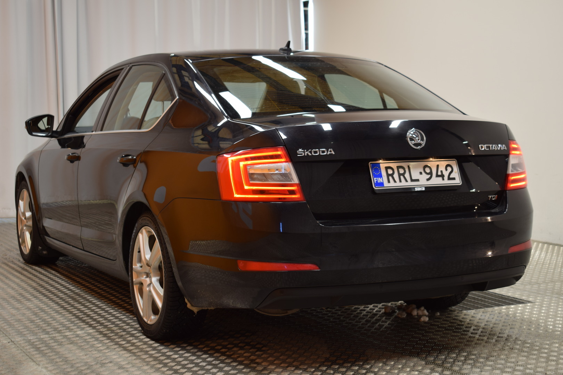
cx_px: 282
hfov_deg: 31.9
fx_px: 985
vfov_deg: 21.6
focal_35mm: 63
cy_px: 188
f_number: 5
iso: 100
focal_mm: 42
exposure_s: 1/6
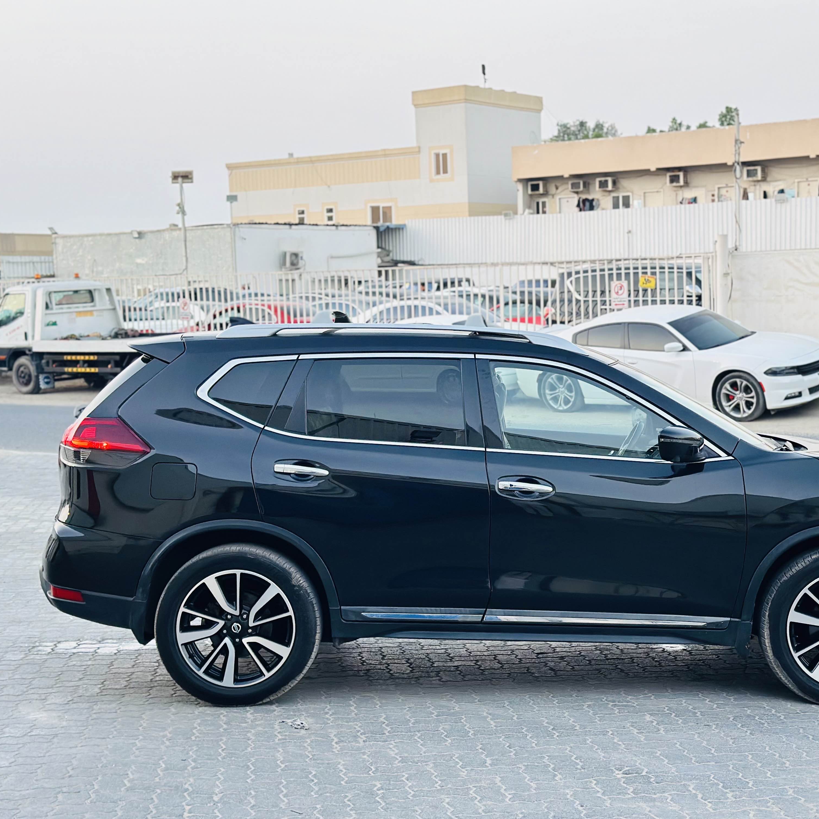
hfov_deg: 30.0
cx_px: 501
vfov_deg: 30.0
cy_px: 412
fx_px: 1526
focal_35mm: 57
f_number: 1.78
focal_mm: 6.86
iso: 160
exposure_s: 1/100
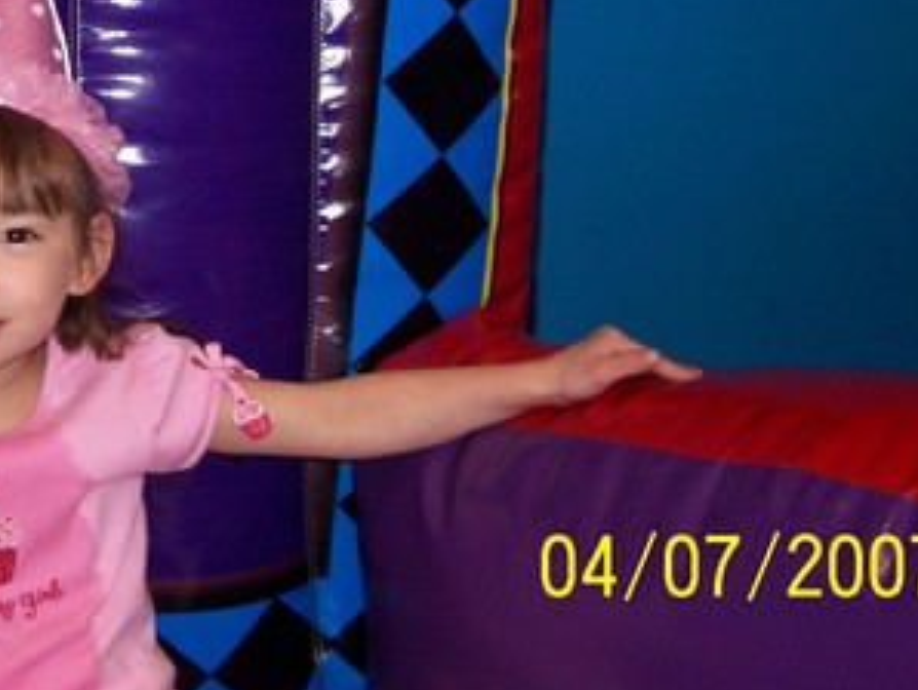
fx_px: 1937
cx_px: 62
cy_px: 25
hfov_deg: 25.7
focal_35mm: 73
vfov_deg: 19.7
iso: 80
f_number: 2.7
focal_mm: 5.6
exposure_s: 1/64
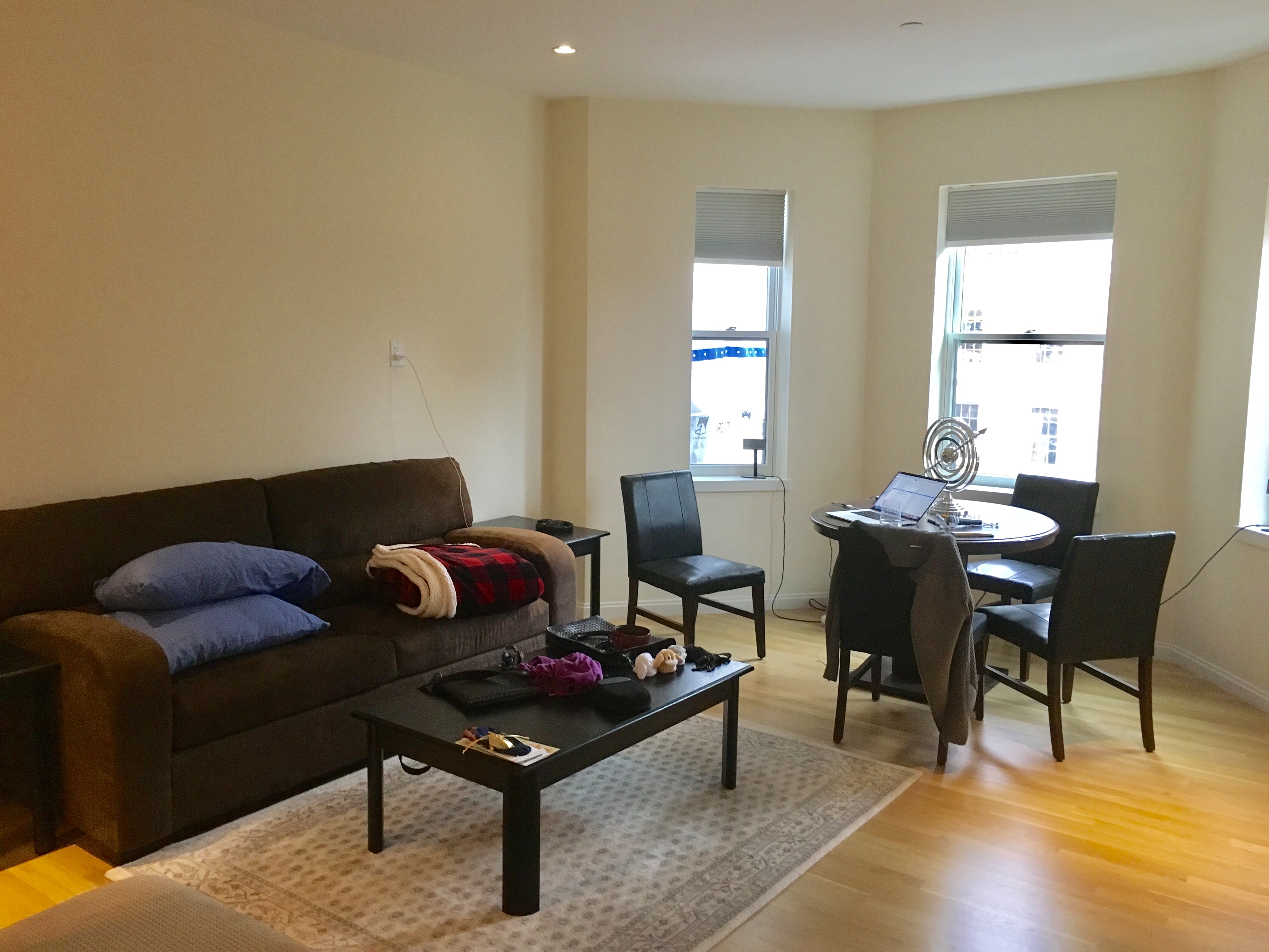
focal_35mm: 29
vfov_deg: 48.2
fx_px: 1063
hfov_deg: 61.7
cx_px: 634
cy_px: 476
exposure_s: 1/30
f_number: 2.2
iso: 160
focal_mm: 4.15
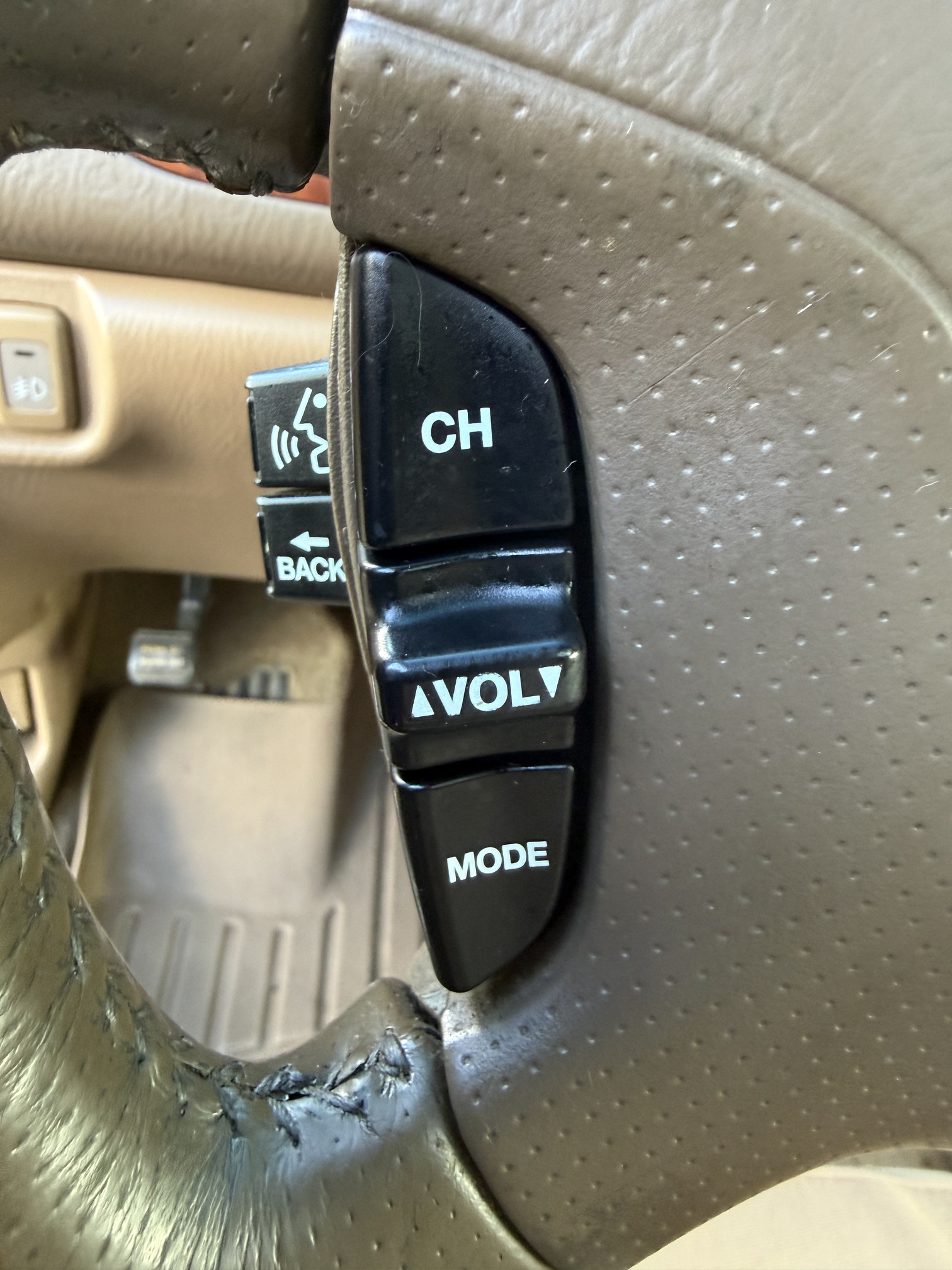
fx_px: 880
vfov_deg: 71.6
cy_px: 635
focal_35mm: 24
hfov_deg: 56.8
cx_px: 476
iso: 320
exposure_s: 1/61
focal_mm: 2.22
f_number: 2.2
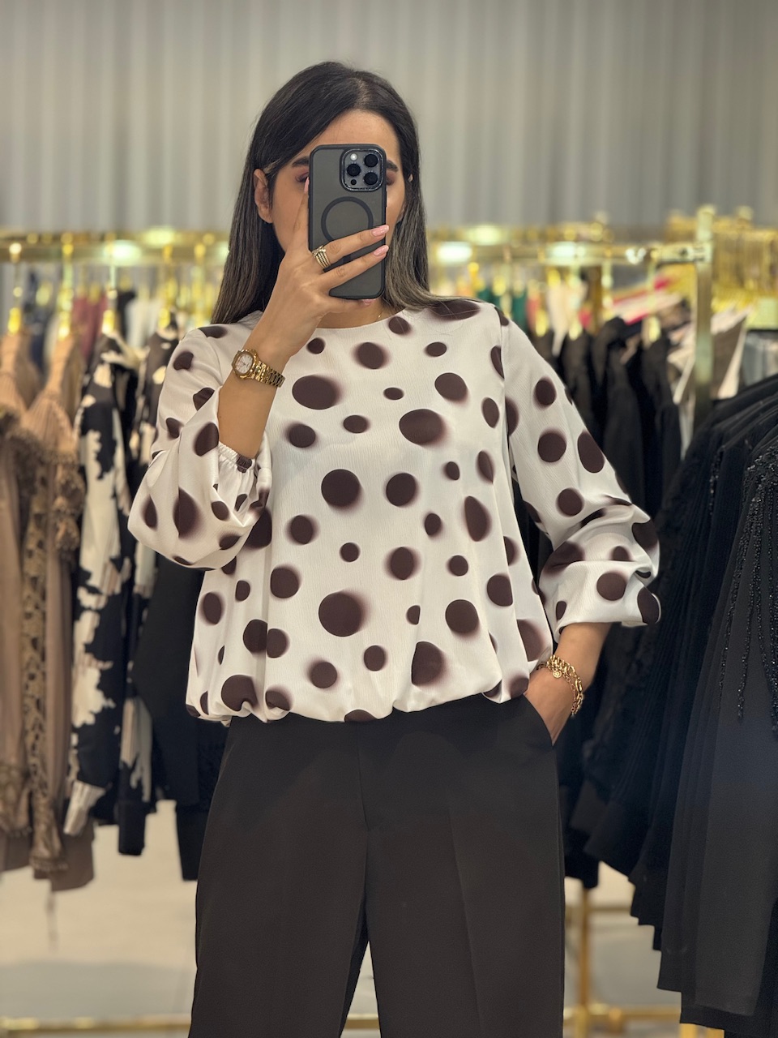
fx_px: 3596
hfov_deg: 12.3
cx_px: 389
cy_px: 519
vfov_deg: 16.4
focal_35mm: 120
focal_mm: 15.66
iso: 160
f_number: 2.8
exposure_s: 1/100
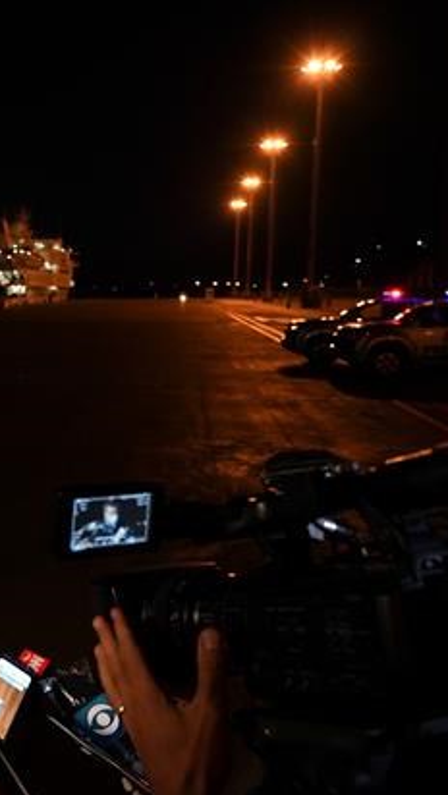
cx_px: -83
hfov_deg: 25.1
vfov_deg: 47.3
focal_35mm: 43
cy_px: 417
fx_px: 907
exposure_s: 1/200
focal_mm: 26
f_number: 5
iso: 3200
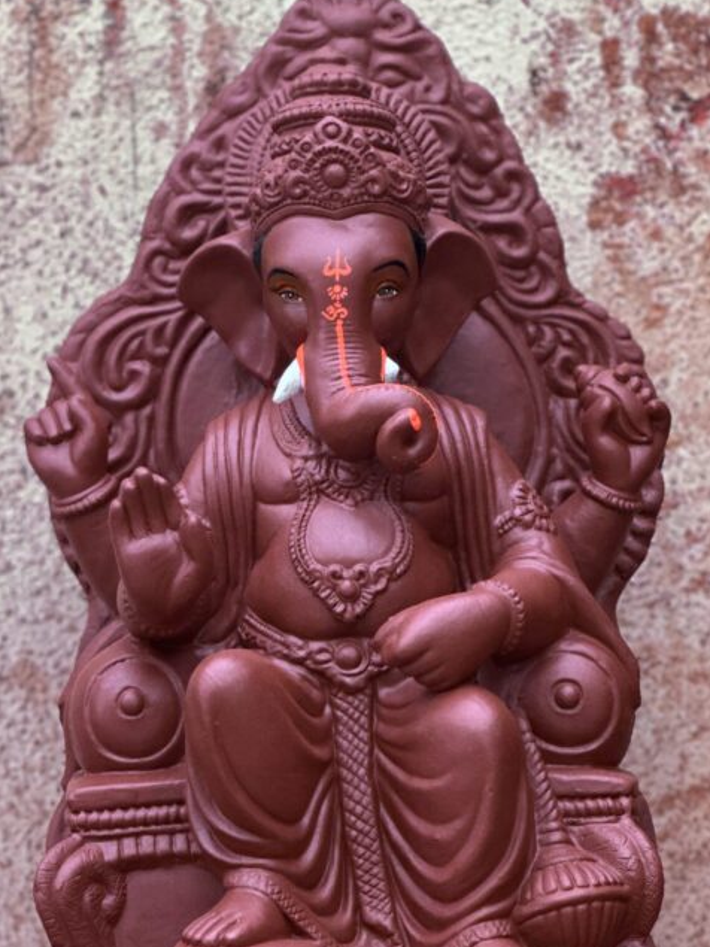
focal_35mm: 97
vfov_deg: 20.2
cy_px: 528
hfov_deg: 15.2
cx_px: 349
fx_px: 2654
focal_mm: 9
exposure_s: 1/40
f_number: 2.8
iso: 160
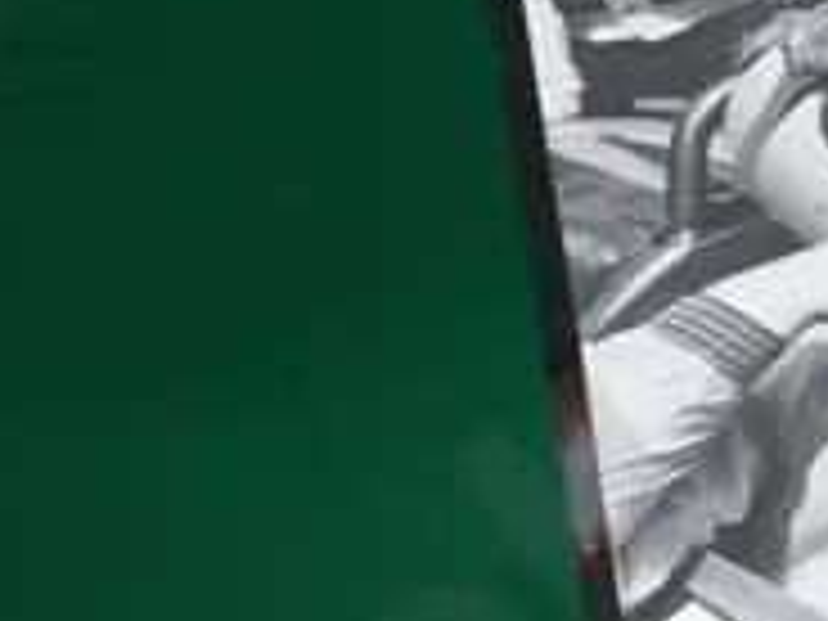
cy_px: 151
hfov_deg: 7.3
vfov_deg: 5.6
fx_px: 6387
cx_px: 1174
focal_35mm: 267
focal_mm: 24
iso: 1000
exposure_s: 1/60
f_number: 5.6
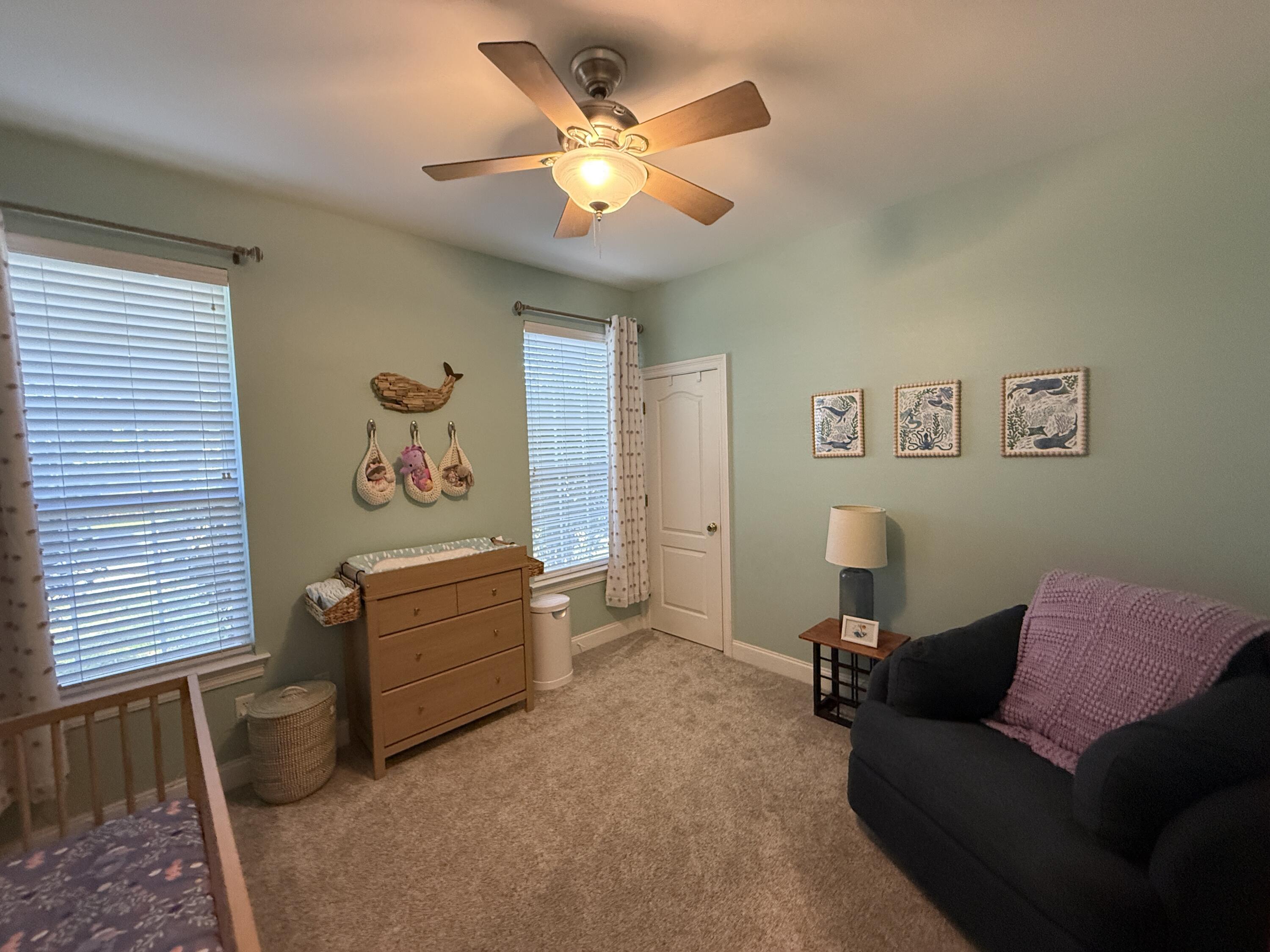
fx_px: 514
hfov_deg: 102.1
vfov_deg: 85.7
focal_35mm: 14
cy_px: 476
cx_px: 635
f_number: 2.2
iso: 500
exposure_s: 1/60
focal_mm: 2.22
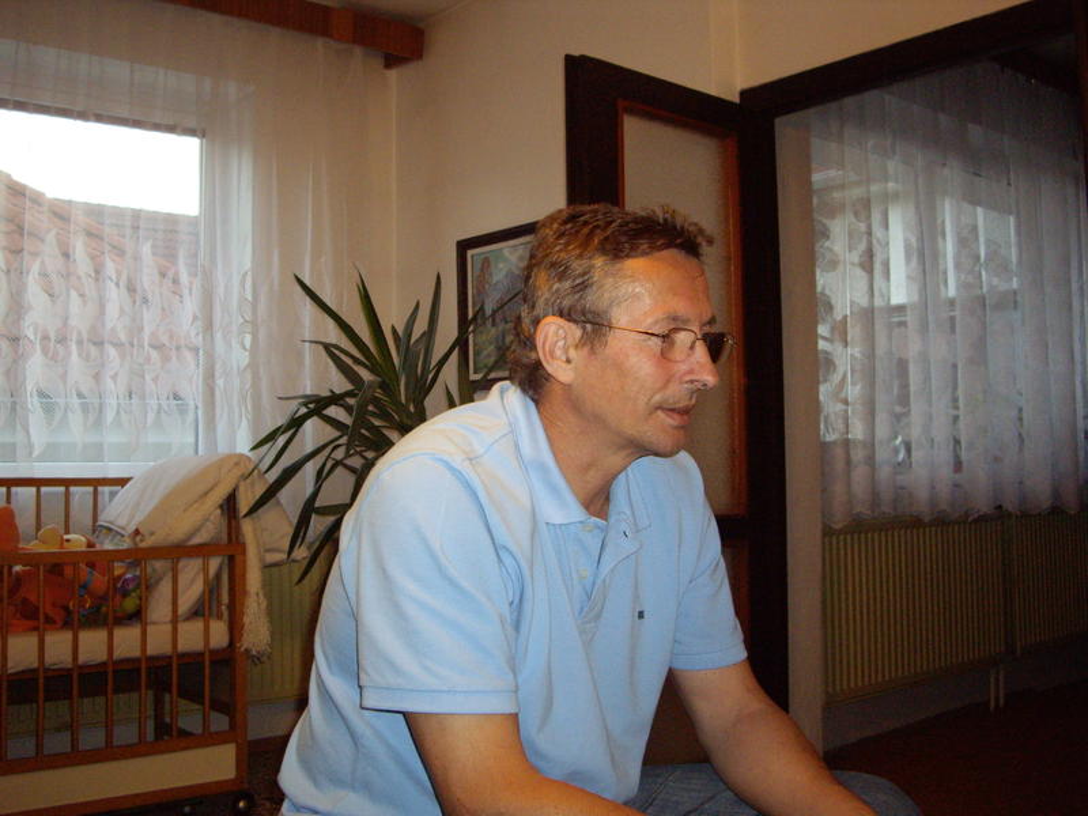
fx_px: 1194
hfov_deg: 49.0
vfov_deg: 37.7
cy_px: 408
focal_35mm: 38
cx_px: 544
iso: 400
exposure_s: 1/40
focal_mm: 7.9
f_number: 2.8
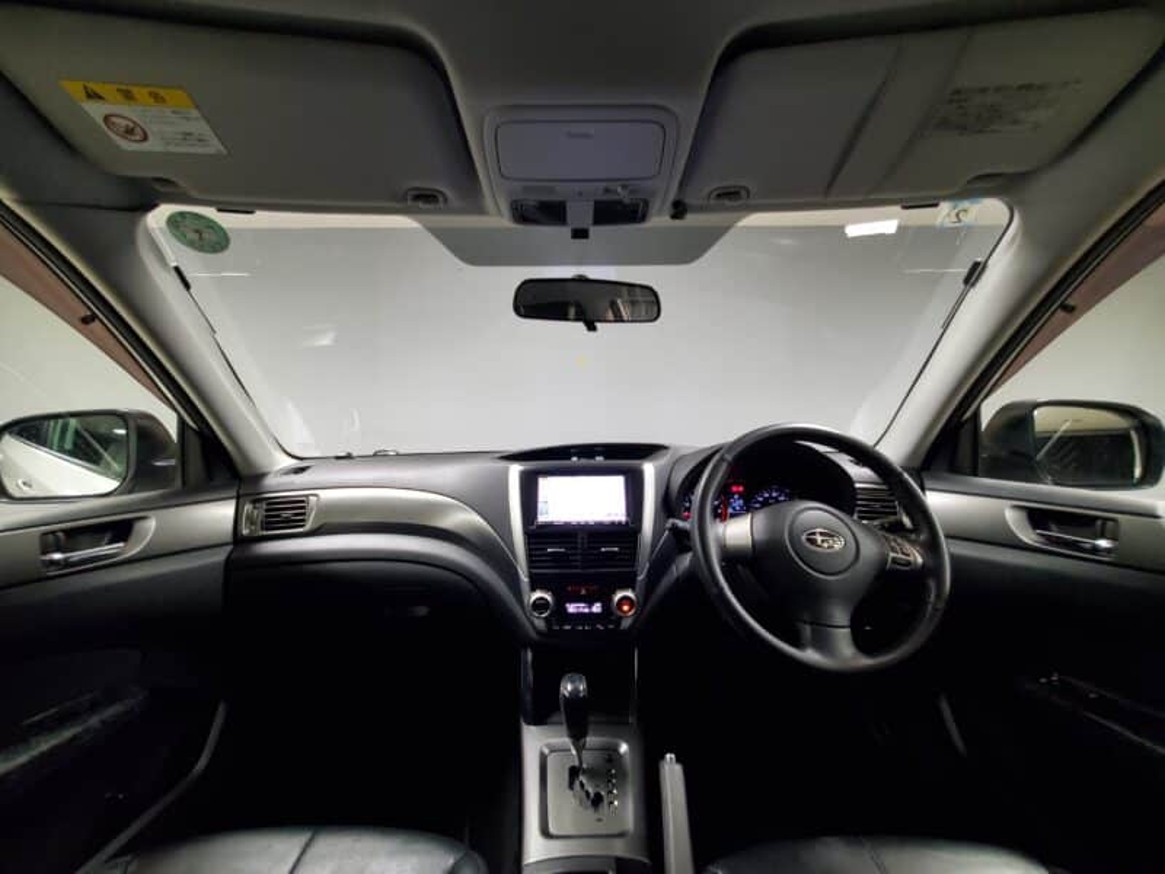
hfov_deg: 106.2
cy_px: 437
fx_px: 438
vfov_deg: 89.9
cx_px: 582
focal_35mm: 13
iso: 500
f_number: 2.2
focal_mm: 1.8
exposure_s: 1/33
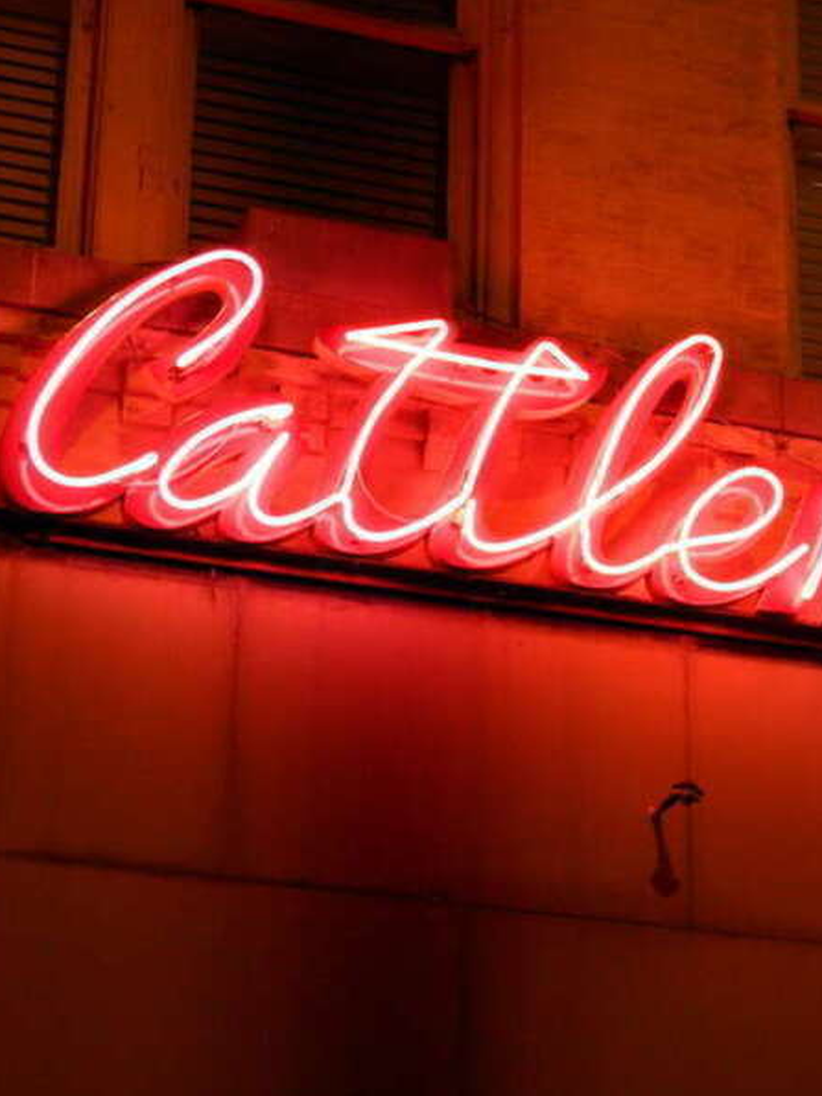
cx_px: 654
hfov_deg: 13.0
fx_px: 3579
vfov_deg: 17.4
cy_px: 551
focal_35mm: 113
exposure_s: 1/50
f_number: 4.2
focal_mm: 15.1
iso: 400
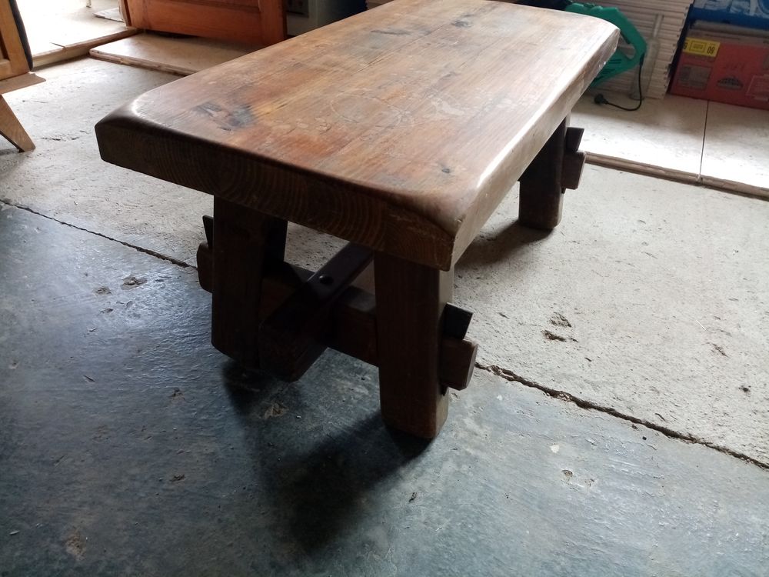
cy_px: 288
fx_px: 578
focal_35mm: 26
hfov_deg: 67.3
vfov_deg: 53.1
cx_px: 384
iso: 233
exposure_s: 1/33.3
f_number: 1.8
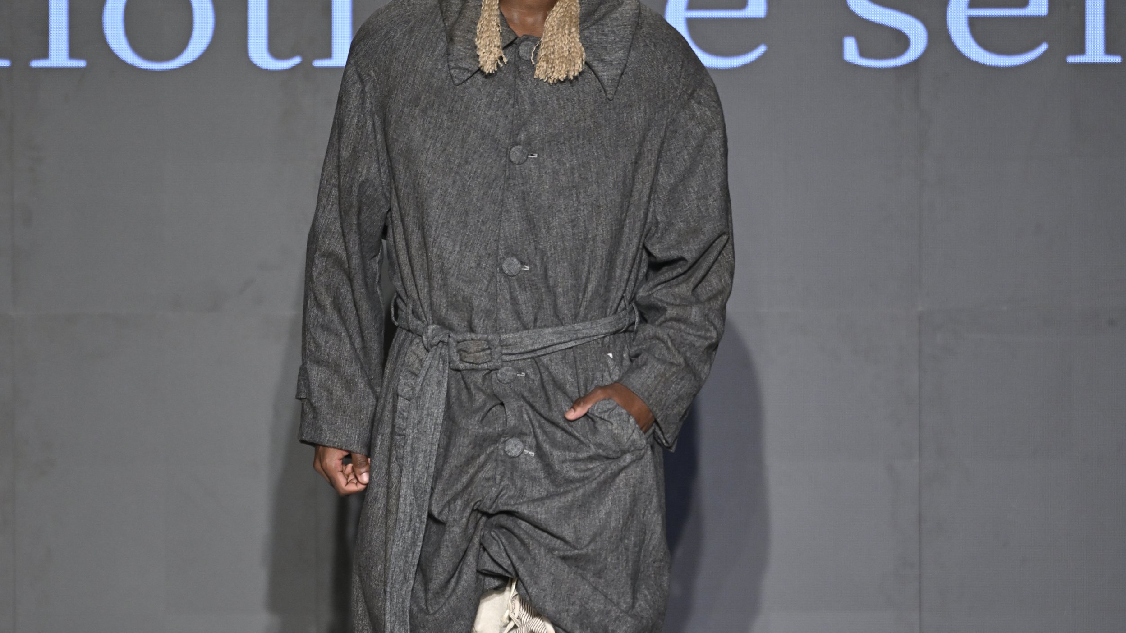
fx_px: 14091
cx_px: 563
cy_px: 486
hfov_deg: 4.6
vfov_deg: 2.6
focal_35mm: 472
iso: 1250
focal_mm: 300
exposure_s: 1/320
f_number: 2.8
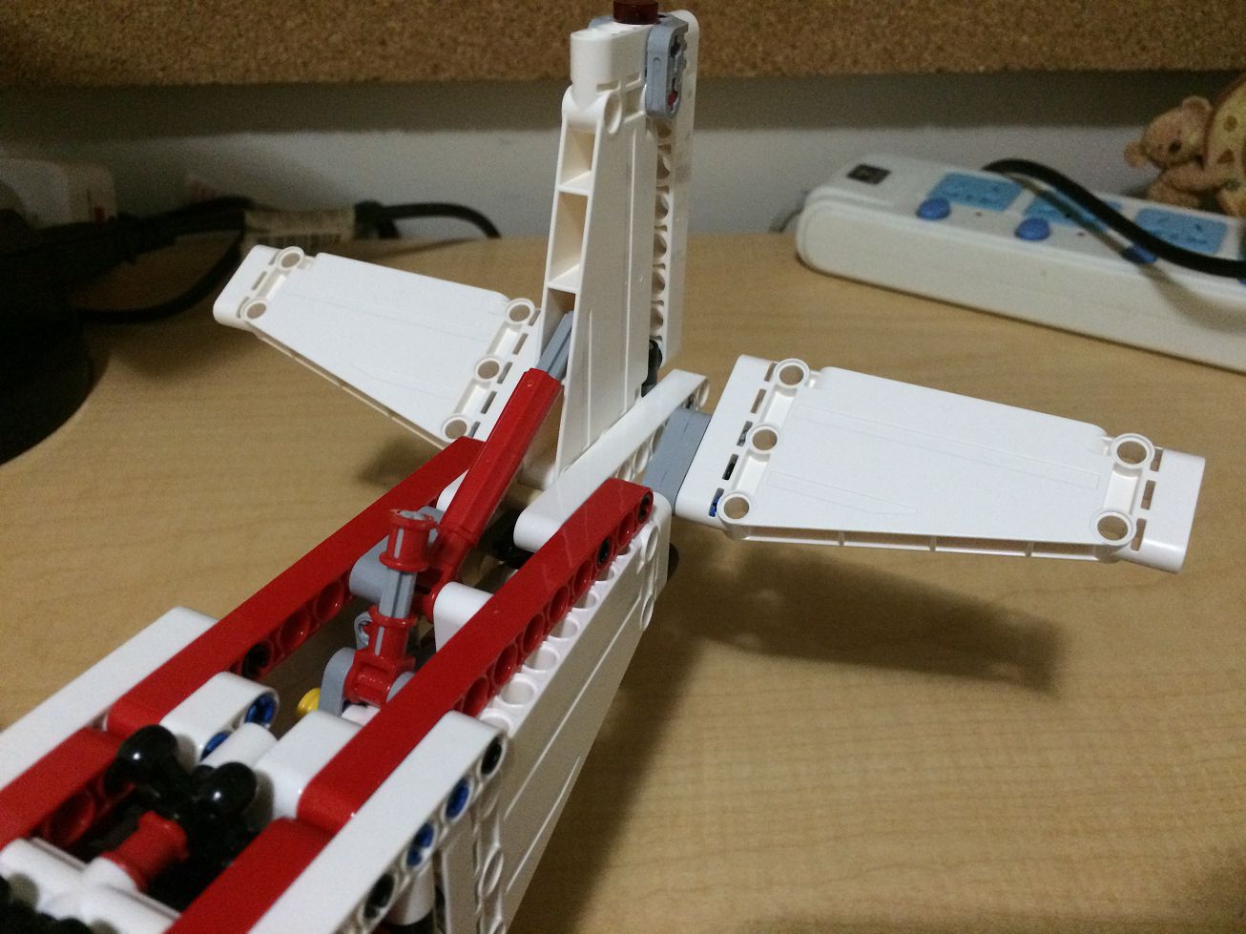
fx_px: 1044
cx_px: 623
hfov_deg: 61.7
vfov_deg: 48.2
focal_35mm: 29
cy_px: 467
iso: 320
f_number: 2.2
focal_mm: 4.15
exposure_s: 1/15
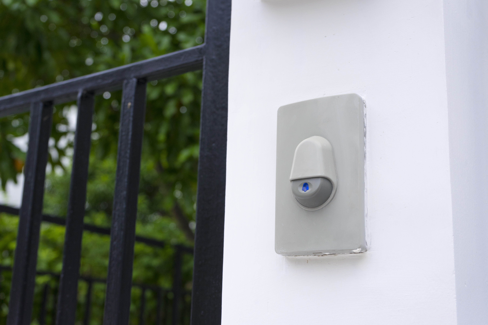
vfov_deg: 27.5
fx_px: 664
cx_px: 244
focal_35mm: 49
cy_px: 162
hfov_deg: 40.3
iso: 400
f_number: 8
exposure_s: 1/800
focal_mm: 49
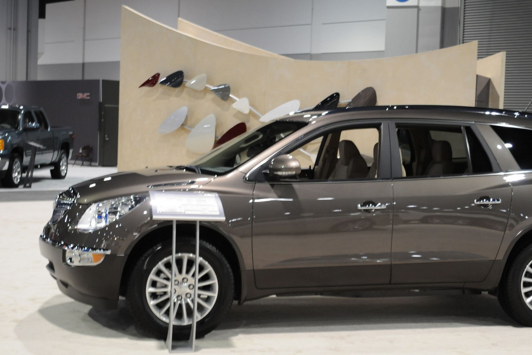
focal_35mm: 63
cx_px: 332
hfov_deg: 31.8
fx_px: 931
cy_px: 185
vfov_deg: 21.6
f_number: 4.8
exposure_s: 1/25
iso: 800
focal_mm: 32
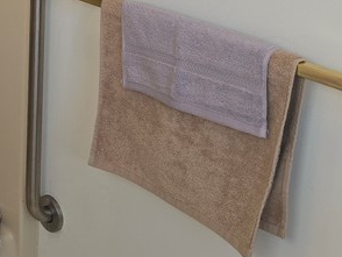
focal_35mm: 80
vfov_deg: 17.2
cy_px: -94
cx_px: -115
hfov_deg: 21.7
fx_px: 791
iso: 25
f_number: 1.7
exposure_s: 1/60
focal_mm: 6.3
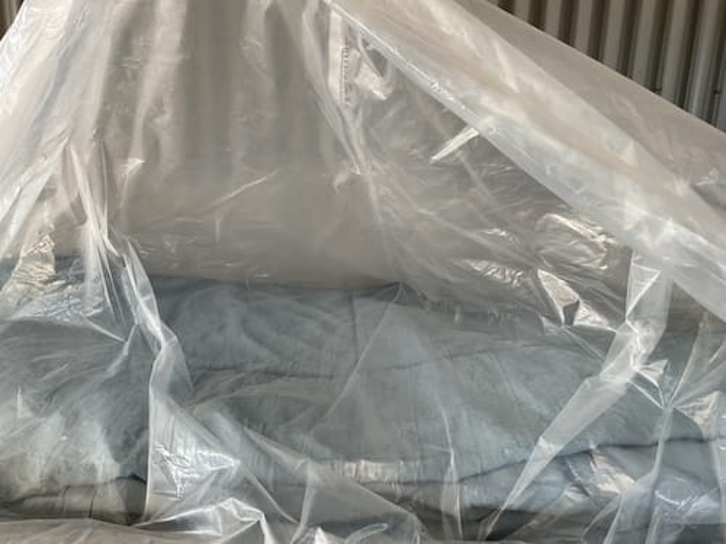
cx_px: 363
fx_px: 608
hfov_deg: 61.7
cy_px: 272
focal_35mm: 29
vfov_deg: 48.2
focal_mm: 3
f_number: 1.8
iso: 16
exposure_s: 1/100
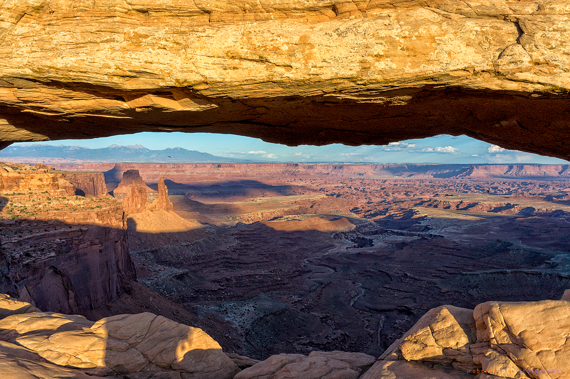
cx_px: 285
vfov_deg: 47.9
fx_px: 427
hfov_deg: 67.4
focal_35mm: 27
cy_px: 190
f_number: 5.6
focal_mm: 18
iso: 200
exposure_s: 1/1000
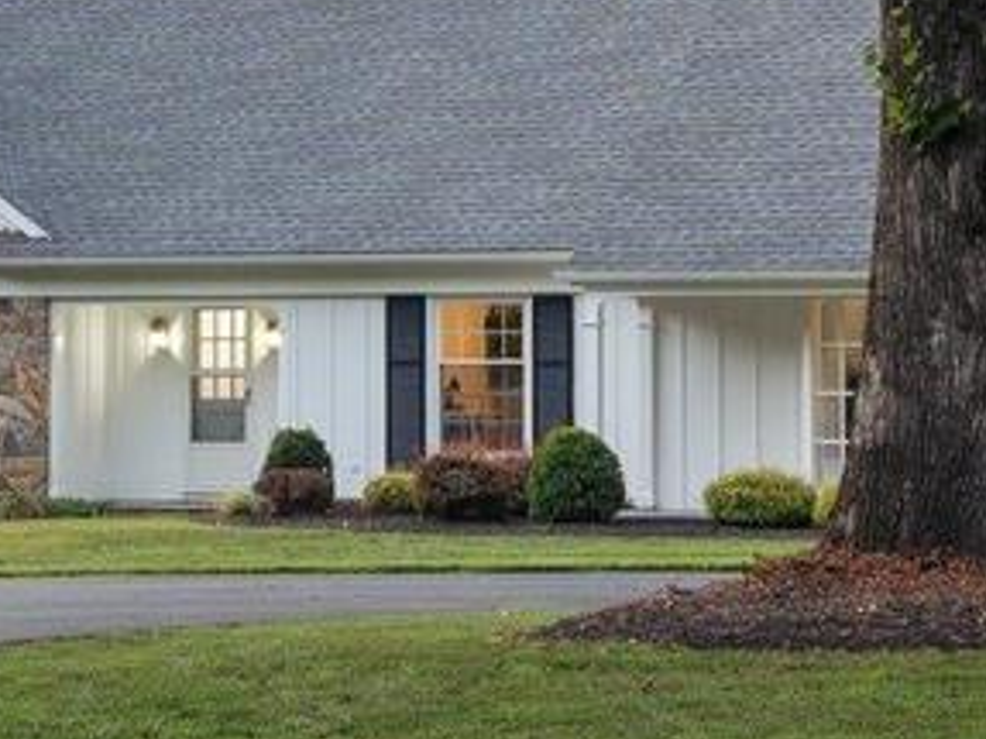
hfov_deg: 11.7
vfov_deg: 8.6
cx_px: 794
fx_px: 4812
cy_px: -378
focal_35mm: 169
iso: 100
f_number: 7.1
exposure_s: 1/1.67
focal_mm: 35
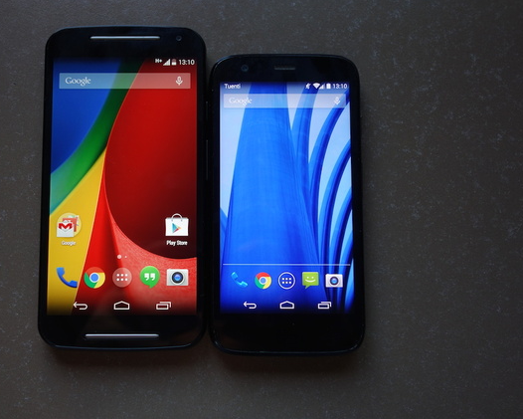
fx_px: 619
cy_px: 210
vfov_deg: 37.3
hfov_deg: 45.5
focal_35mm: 40
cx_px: 208
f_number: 2.8
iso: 125
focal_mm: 13.09
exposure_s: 1/50
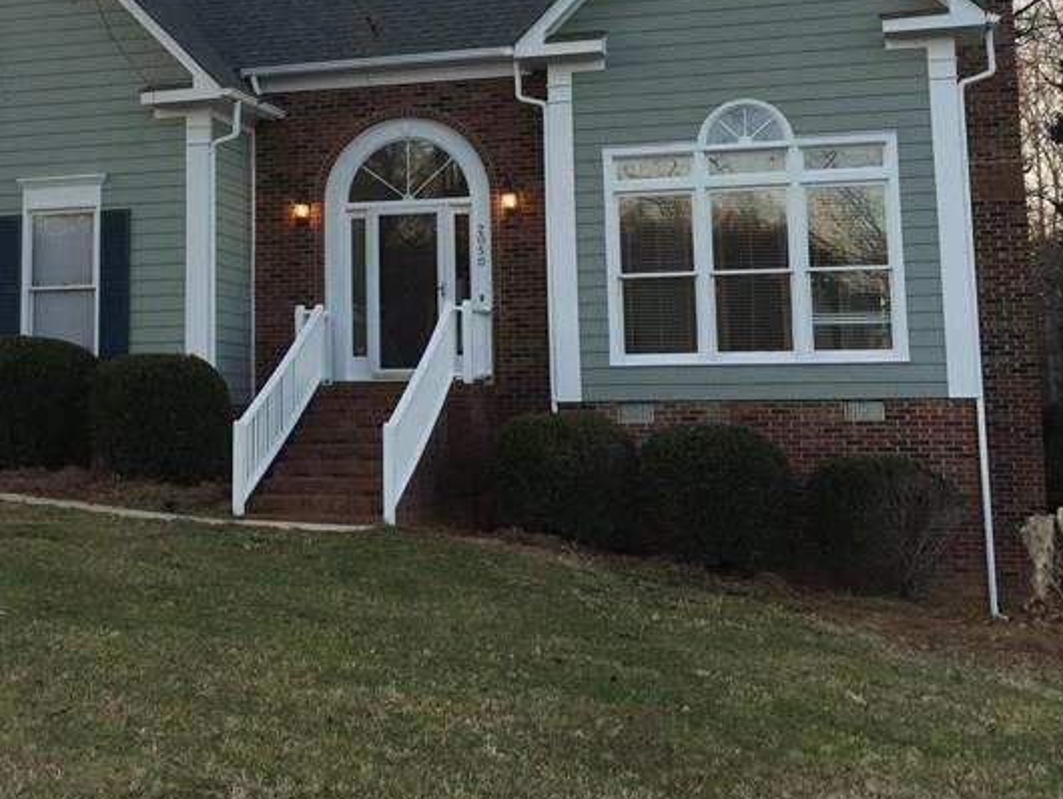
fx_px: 1720
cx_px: 321
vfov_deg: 25.7
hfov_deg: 33.9
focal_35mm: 56
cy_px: 169
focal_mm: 4.15
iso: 32
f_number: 2.2
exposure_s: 1/126
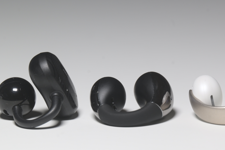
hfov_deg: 6.4
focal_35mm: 323
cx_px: 137
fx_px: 2018
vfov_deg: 4.3
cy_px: 91
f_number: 10
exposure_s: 1/2.5
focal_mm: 160
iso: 160
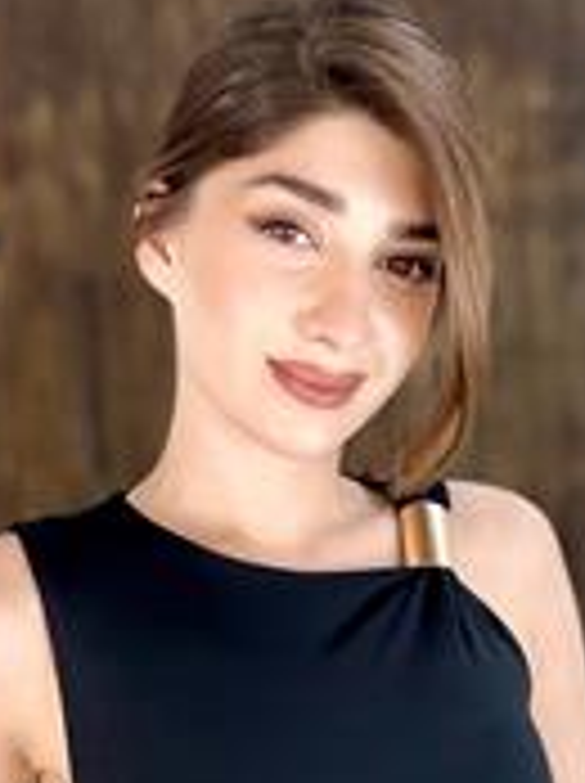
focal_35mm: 69
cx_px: 324
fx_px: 1559
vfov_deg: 27.6
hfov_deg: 21.2
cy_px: 630
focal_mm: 2.69
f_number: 1.9
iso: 32
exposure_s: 1/100
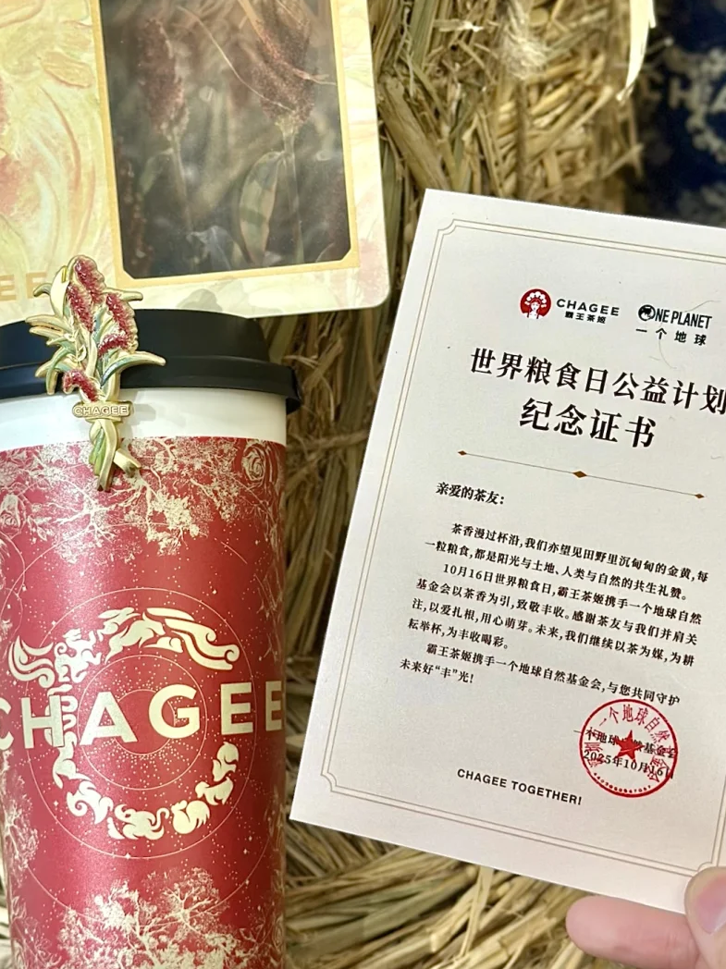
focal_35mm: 66
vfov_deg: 29.4
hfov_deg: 22.2
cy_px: 437
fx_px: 1847
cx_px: 322
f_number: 1.78
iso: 100
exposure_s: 1/50
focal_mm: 6.86
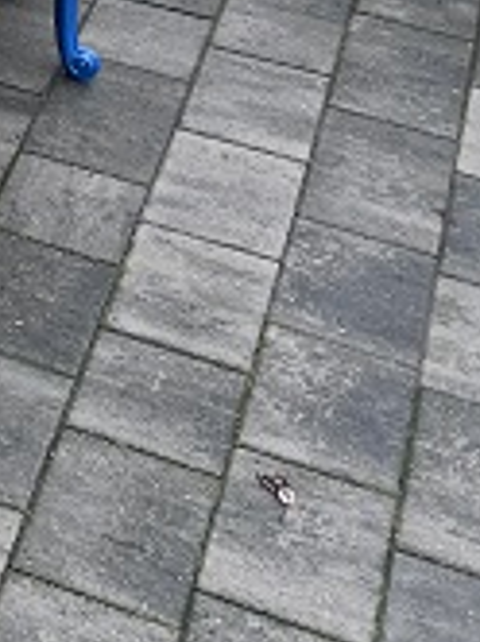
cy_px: 193
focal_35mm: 94
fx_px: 1742
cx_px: -329
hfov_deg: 14.2
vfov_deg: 20.8
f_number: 1.5
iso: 50
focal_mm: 5.7
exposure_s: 1/365
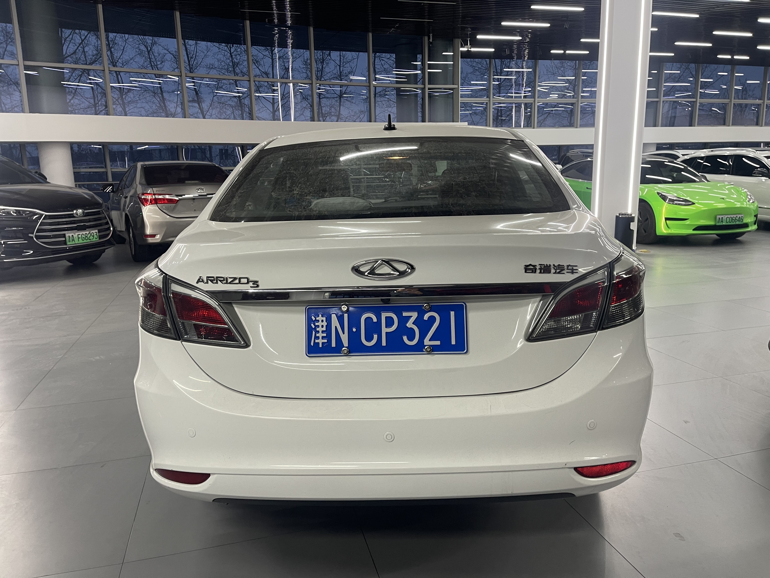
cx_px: 385
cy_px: 289
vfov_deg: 54.9
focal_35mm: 25
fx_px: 556
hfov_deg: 69.4
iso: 125
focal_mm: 5.1
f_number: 1.6
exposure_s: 1/50
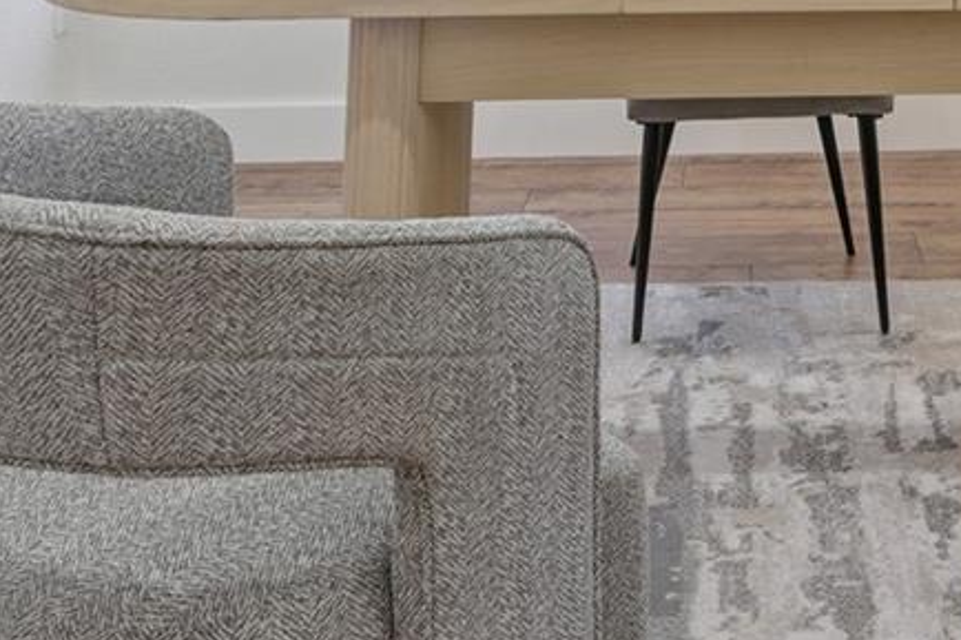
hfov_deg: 33.0
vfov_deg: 19.9
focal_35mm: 59
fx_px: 1574
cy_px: -314
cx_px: 773
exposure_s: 1/50
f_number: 9
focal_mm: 16
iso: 250
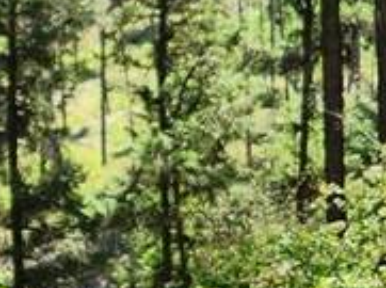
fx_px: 1814
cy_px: 81
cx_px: -429
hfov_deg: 10.9
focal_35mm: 163
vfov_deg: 9.1
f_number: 1.8
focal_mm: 5.4
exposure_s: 1/471
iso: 20
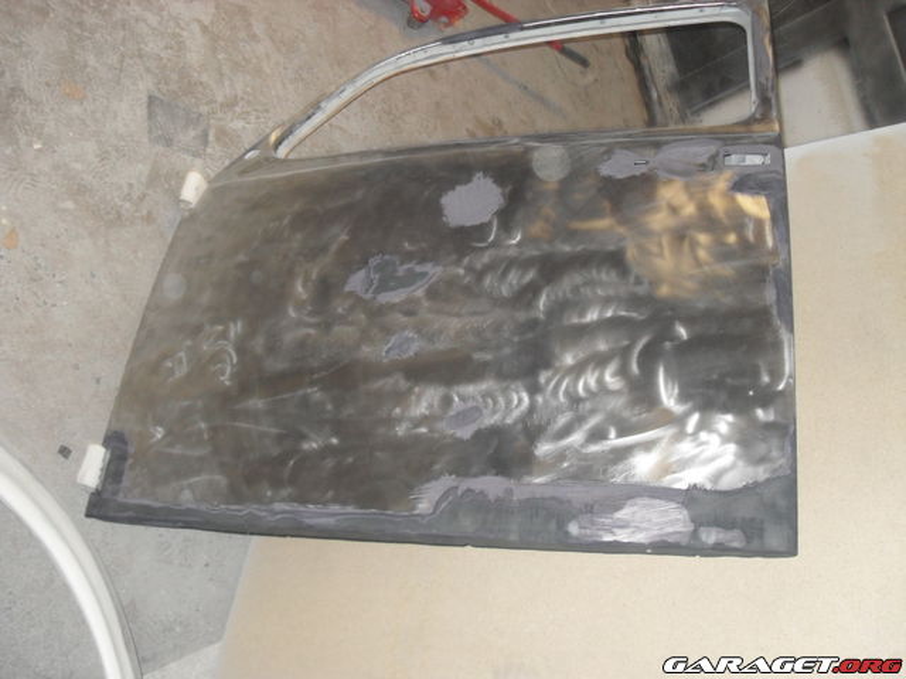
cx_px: 453
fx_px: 916
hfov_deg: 52.6
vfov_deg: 40.7
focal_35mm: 35
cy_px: 340
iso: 200
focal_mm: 6.2
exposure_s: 1/45
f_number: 2.8
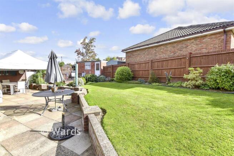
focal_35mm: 15
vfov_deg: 77.4
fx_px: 98
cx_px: 117
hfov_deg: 100.4
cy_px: 78
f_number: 8
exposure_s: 1/500
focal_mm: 10
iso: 320
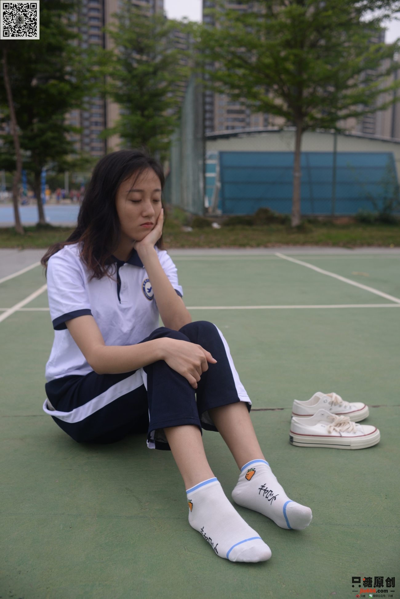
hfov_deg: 37.9
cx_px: 200
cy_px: 300
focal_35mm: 35
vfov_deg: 54.4
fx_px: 583
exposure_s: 1/320
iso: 250
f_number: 5
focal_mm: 35
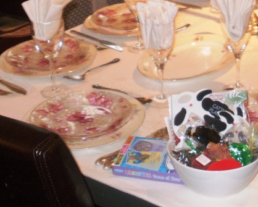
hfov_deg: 21.7
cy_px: 24
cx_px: 237
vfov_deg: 17.6
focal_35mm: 86
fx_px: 657
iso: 200
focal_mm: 6.3
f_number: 3.5
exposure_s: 1/30
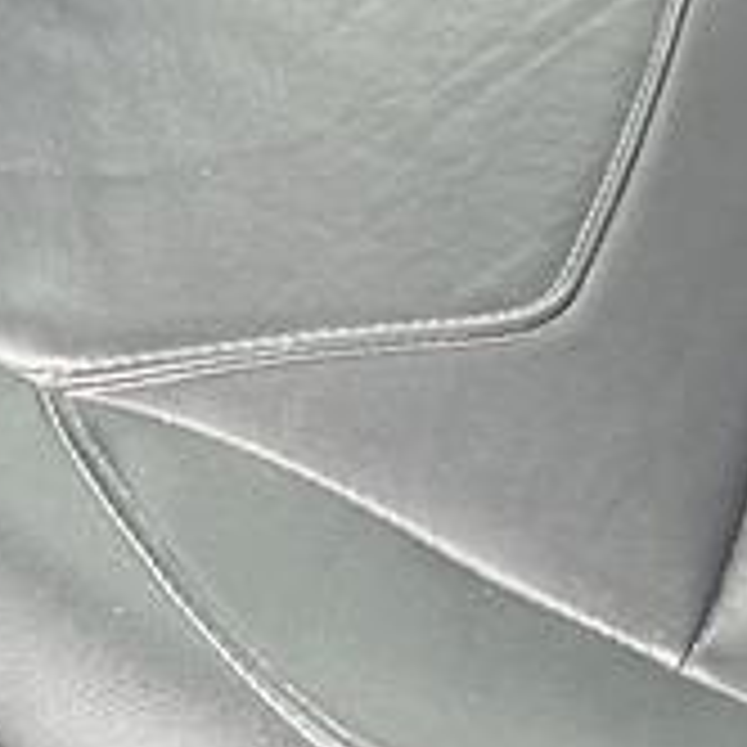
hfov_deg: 10.6
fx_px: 4004
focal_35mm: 164
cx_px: 720
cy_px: -724
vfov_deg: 9.9
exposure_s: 1/121
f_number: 1.78
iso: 160
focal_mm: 6.86
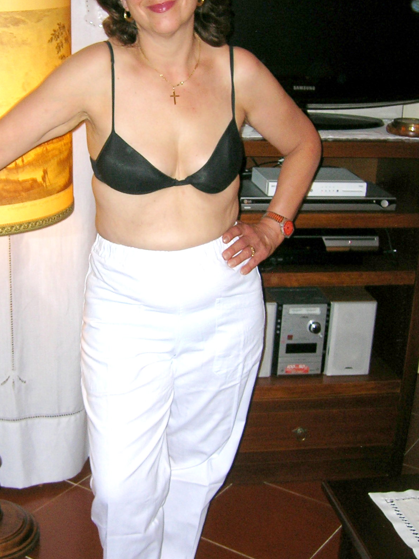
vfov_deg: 34.3
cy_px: 252
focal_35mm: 56
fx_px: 904
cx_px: 110
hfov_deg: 25.8
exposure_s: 1/60.1
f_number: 2.9
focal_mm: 5.7
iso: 50
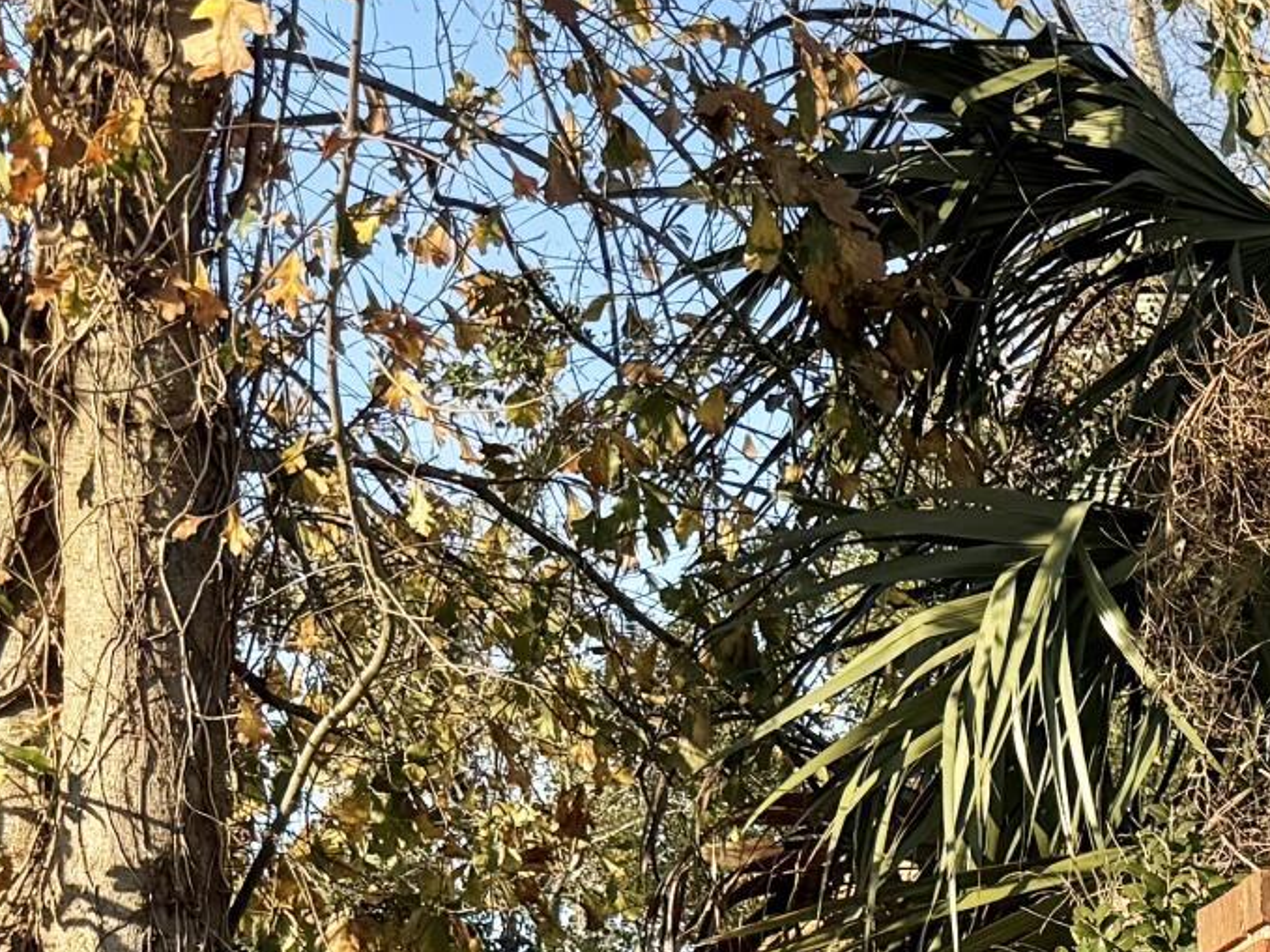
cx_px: 2003
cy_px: 1844
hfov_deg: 16.6
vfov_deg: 12.5
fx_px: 3888
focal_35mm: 106
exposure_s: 1/1553
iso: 80
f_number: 1.78
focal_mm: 6.76
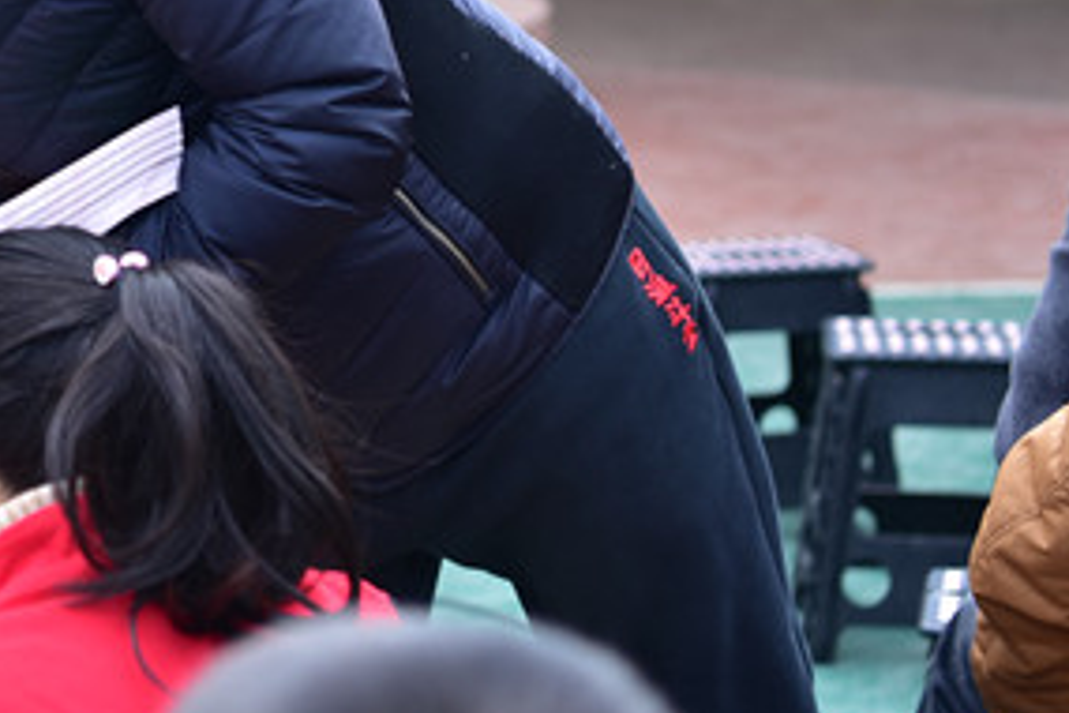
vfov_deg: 10.6
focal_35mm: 129
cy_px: 30
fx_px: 3830
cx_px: 53
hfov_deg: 15.6
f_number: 2.8
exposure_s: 1/640
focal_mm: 46
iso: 200
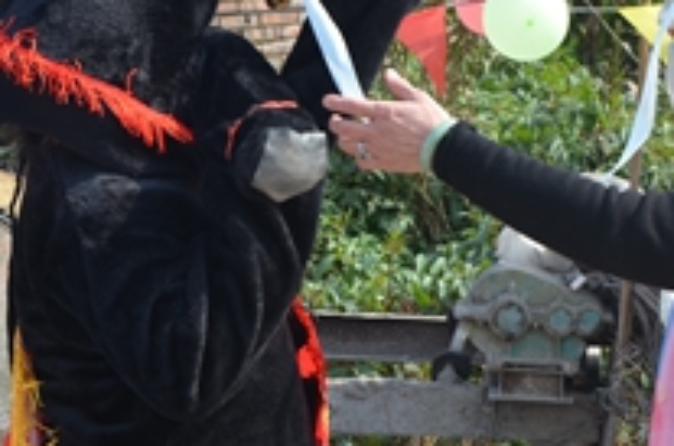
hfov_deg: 16.6
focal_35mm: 123
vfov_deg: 11.1
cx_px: 498
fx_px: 2298
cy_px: 203
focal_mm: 34
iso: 200
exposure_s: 1/250
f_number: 8
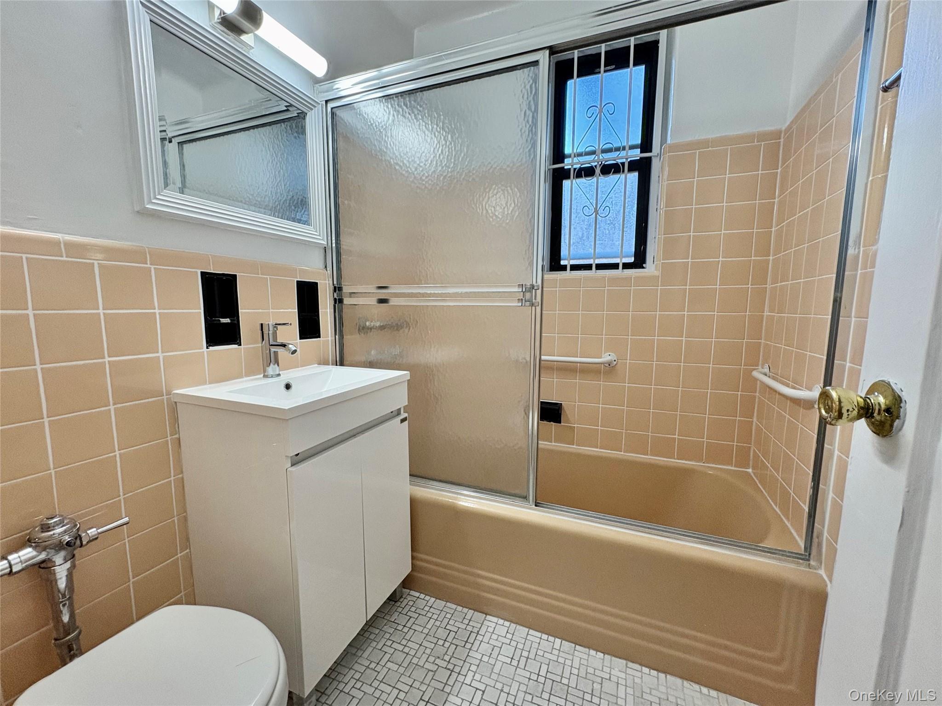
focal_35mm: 14
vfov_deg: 85.7
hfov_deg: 102.1
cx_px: 471
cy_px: 353
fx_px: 381
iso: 320
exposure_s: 1/120
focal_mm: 2.22
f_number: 2.2
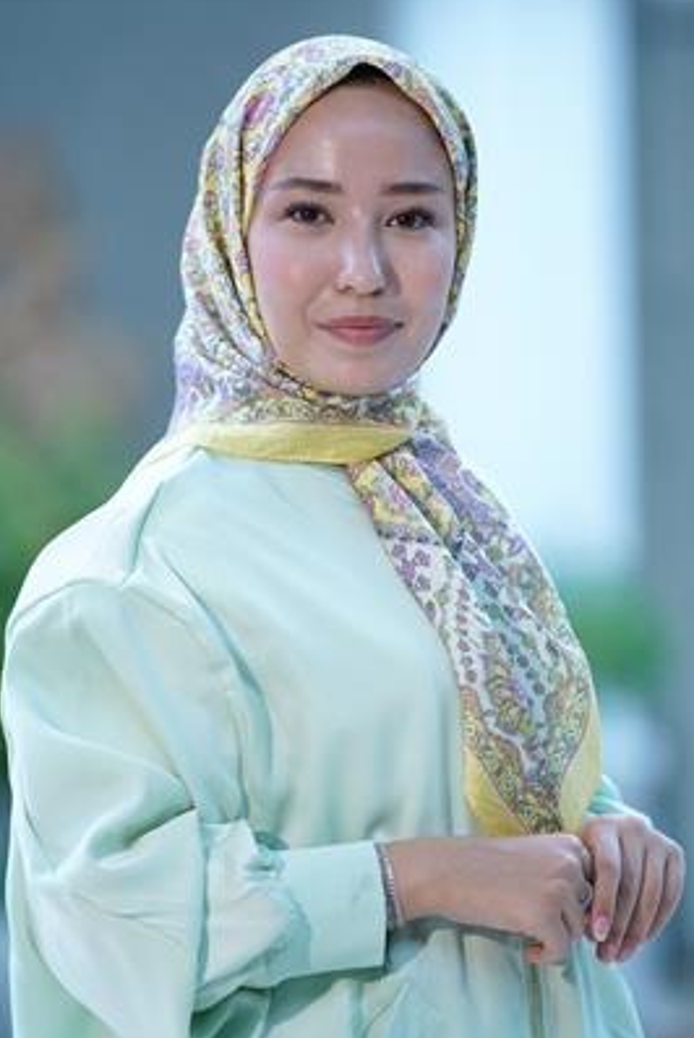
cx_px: 360
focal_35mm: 233
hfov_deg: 5.9
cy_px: 503
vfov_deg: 8.8
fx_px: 6725
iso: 640
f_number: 3.2
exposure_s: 1/200
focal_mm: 200
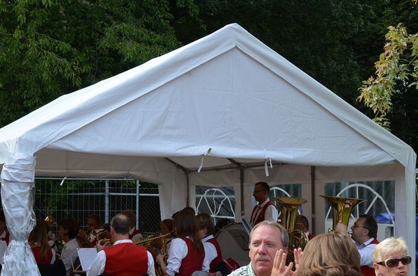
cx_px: 167
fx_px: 927
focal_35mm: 80
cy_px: 211
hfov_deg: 25.4
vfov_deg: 16.9
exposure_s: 1/160
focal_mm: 32
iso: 100
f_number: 6.3
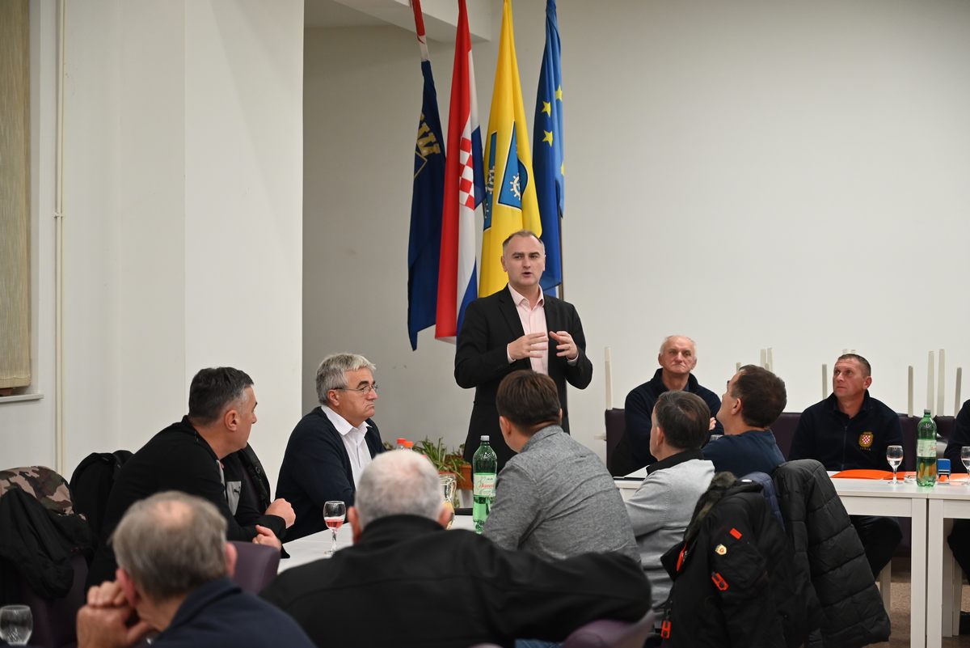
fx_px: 1887
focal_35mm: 70
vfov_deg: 19.5
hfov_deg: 28.8
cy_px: 324
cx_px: 485
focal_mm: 70
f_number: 4
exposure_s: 1/125
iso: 1400
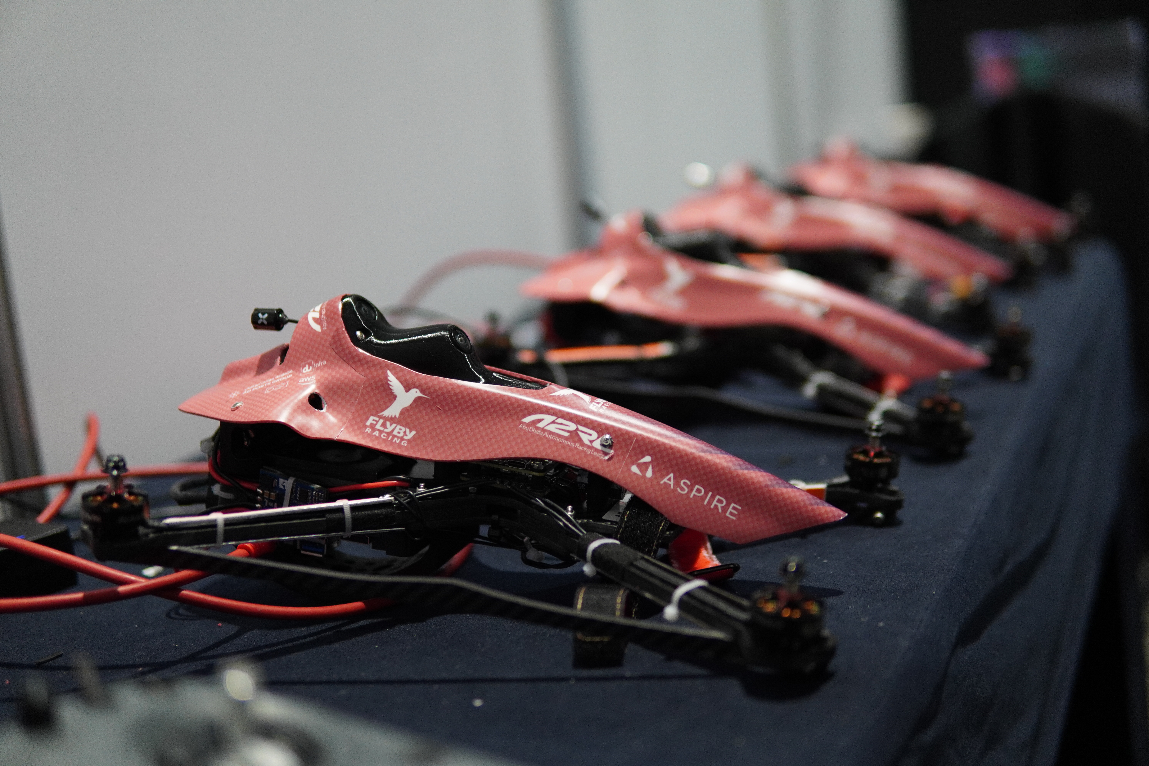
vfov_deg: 29.9
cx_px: 574
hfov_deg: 43.6
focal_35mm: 45
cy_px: 383
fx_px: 1436
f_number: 1.4
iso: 800
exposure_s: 1/125
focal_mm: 30
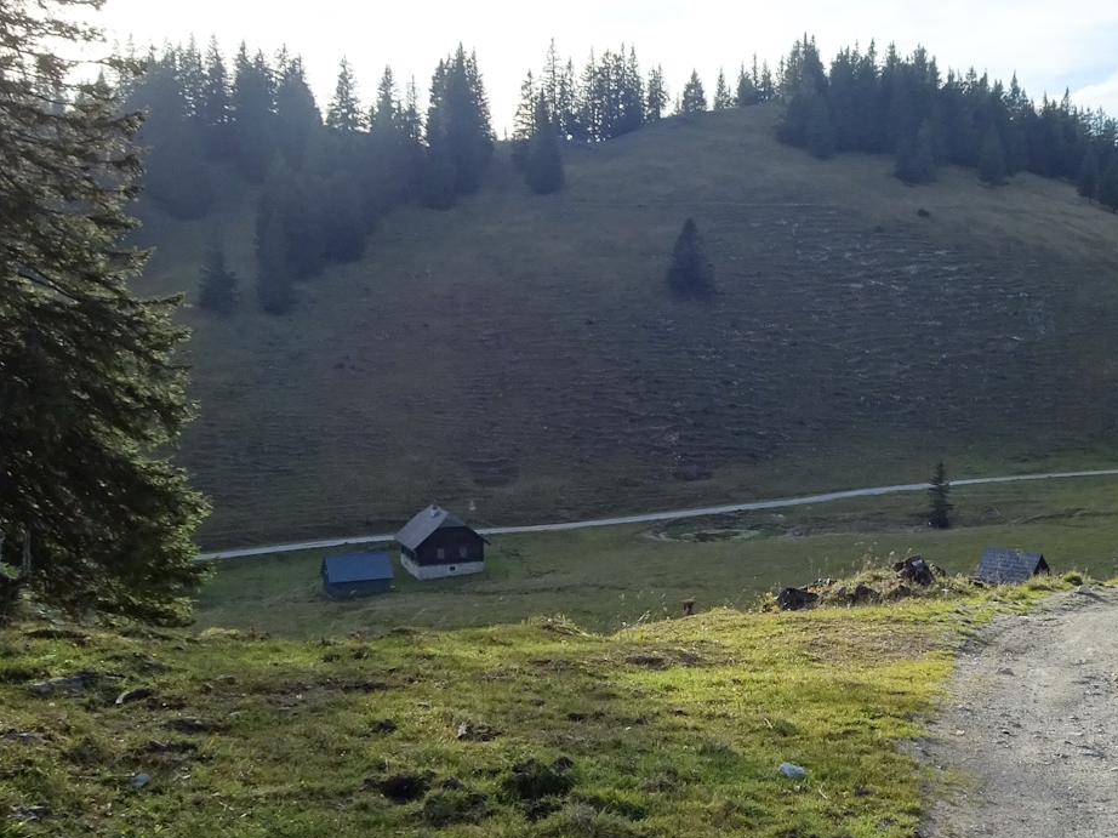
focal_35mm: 50
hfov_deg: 37.3
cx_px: 832
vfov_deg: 29.0
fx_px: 1614
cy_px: 524
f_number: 3.5
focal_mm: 4.1
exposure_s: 1/250
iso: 80
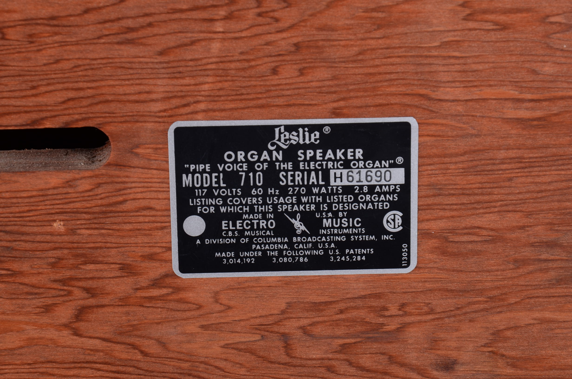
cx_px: 286
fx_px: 2497
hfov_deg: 13.1
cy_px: 190
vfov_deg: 8.7
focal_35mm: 158
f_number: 11
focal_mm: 105
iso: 160
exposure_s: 1/125
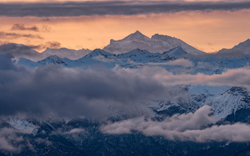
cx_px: 115
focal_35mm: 233
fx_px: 1587
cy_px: 78
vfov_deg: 5.6
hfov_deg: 9.0
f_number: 8
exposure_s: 1/100
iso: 100
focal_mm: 200
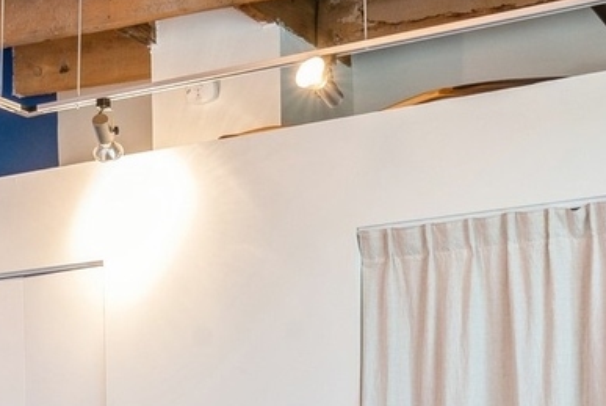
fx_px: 1197
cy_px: 488
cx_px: 276
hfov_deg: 28.4
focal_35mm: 71
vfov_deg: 18.3
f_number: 8
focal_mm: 17
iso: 200
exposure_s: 1/2
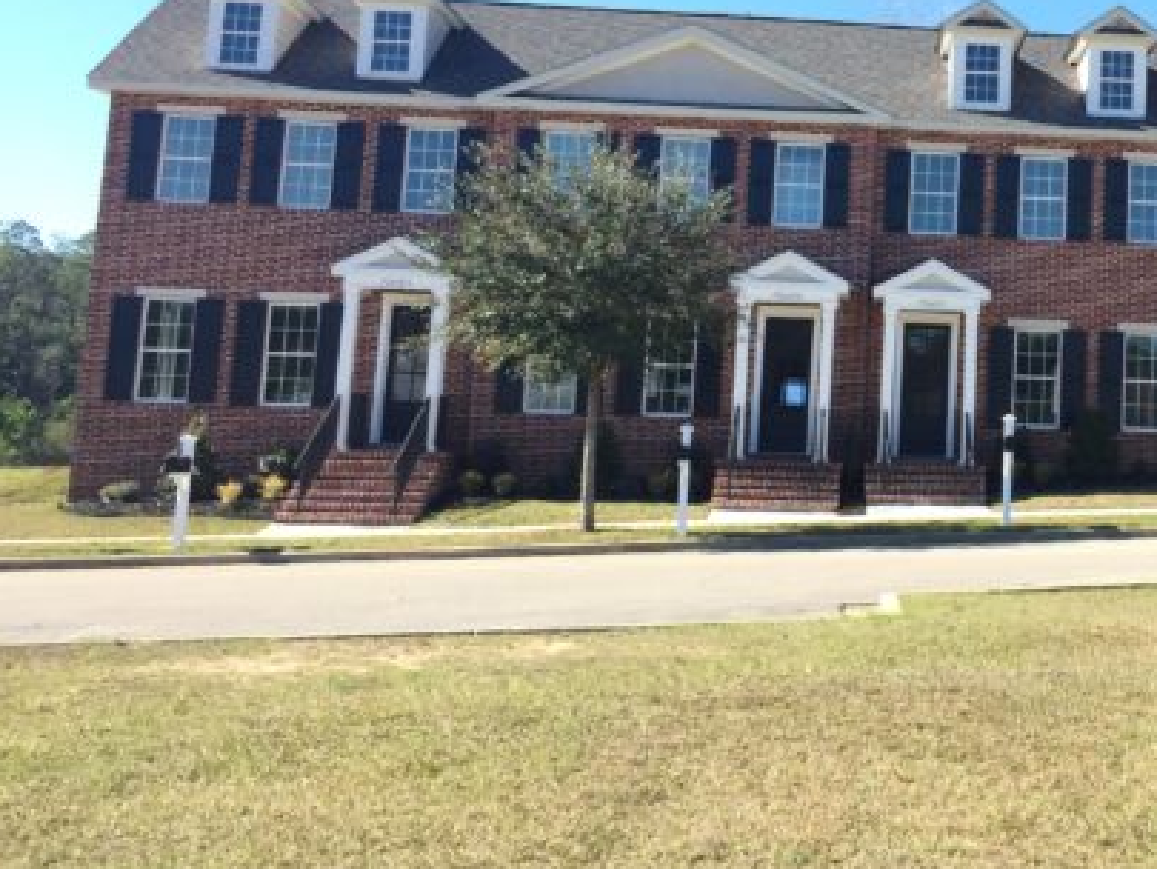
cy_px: 166
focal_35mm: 55
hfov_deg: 32.7
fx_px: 1839
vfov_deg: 26.1
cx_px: 1094
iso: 32
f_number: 2.2
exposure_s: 1/694
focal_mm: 4.15
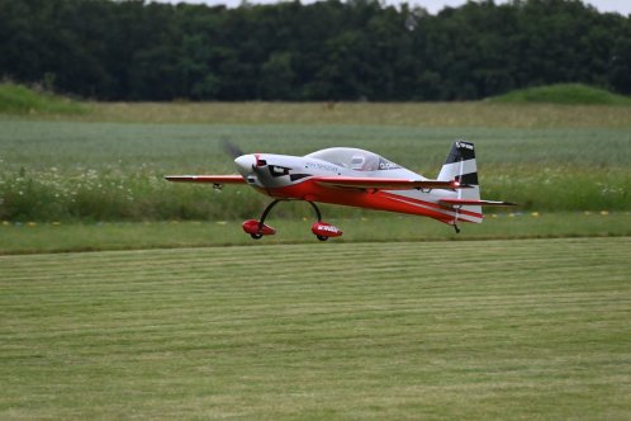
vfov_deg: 4.6
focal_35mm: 300
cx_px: 316
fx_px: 5258
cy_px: 210
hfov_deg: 6.9
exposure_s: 1/640
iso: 640
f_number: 5.6
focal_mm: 200
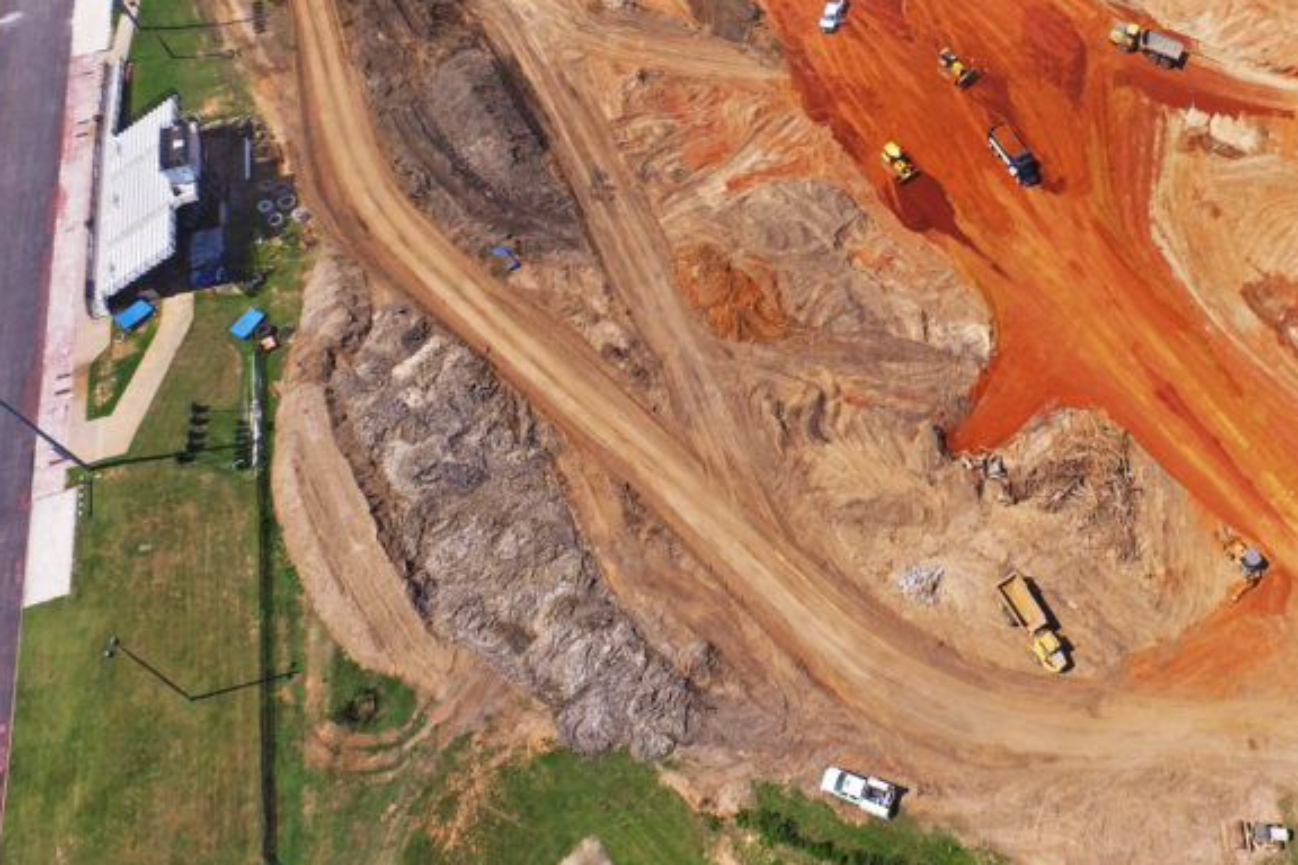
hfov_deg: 49.6
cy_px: 126
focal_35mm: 37
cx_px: 989
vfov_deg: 34.4
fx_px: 1334
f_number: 2.8
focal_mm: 3.61
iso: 100
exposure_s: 1/986
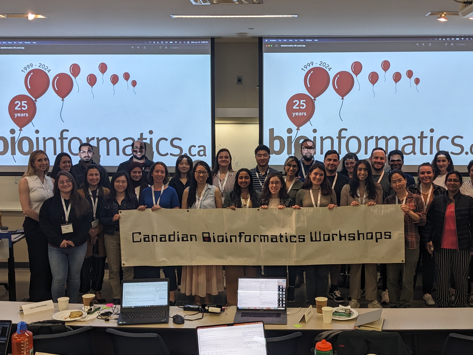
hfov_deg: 44.6
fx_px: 574
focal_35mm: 42
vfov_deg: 34.3
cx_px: 278
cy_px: 170
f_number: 1.73
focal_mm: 4.38
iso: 70
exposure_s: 1/90
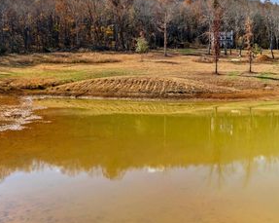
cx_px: 190
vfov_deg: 40.4
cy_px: 69
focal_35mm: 36
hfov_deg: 49.3
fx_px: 297
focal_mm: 8.38
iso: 120
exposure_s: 1/1000
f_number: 2.8
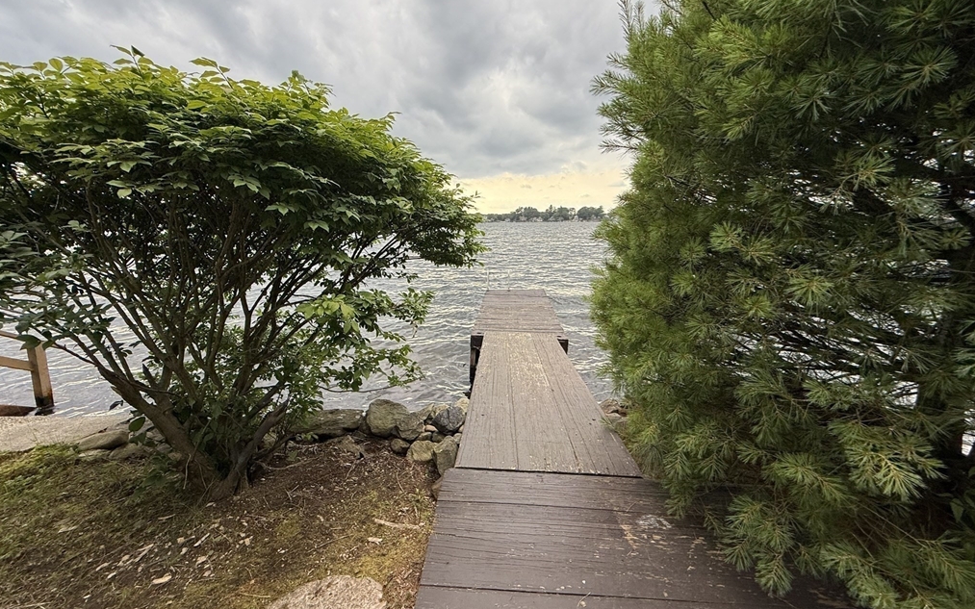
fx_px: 399
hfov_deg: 101.5
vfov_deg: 74.7
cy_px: 289
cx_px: 489
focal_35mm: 15
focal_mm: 2.22
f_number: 2.2
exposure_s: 1/256
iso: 50
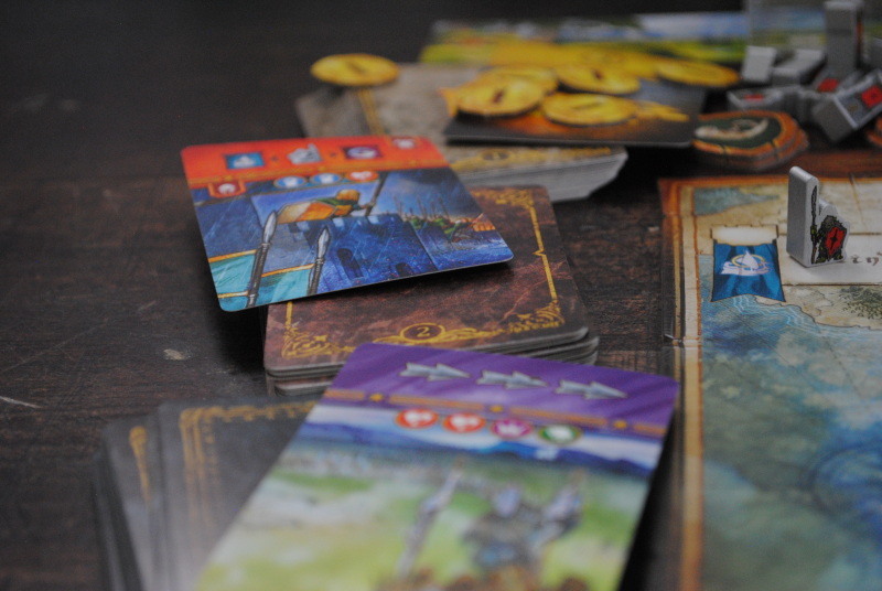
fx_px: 1914
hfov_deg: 26.0
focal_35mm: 78
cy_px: 296
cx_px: 441
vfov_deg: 17.6
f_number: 5.6
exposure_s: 1/20
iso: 800
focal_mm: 52
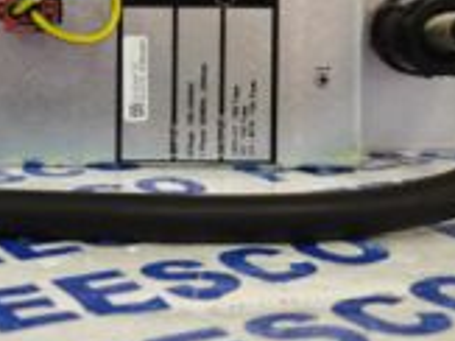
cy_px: 11
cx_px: 45
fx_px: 841
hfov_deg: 29.1
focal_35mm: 64
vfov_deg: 22.2
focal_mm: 5.58
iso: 400
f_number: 1.8
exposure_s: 1/33.3
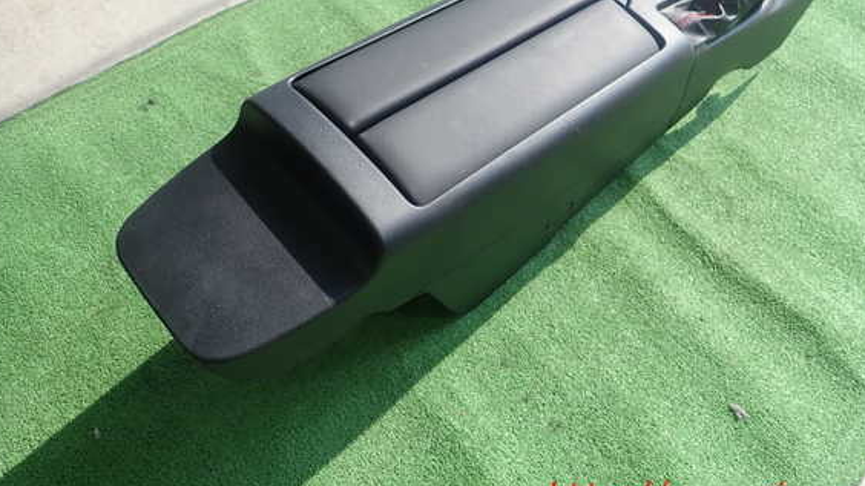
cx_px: 437
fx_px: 665
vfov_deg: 39.8
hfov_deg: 66.1
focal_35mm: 29
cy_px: 172
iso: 100
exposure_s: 1/125
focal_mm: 4.5
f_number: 2.8
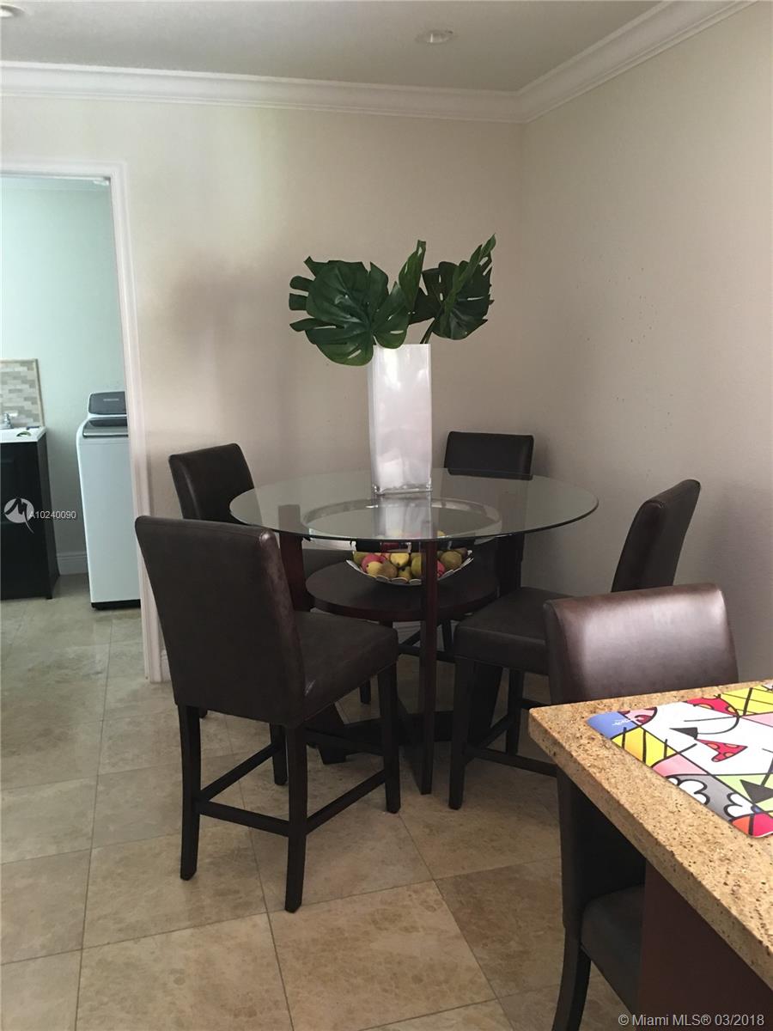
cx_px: 386
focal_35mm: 29
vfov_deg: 61.7
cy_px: 516
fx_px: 863
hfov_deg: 48.2
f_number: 2.2
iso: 80
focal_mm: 4.15
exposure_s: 1/15
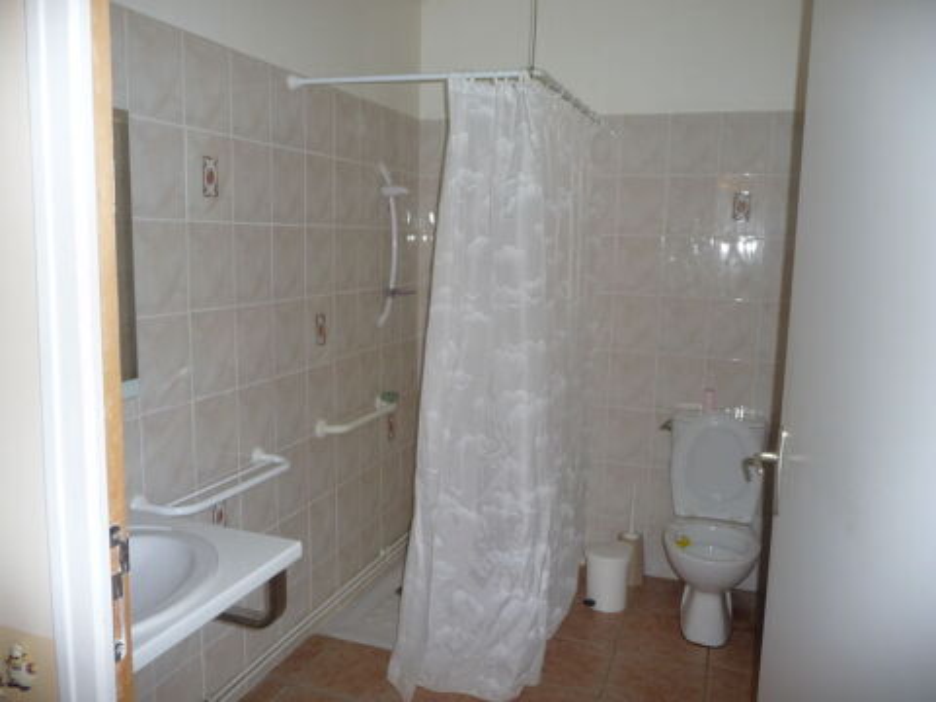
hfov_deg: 63.4
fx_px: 757
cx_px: 468
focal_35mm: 28
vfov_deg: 49.7
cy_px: 351
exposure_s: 1/30
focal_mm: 4.7
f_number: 3.3
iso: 100
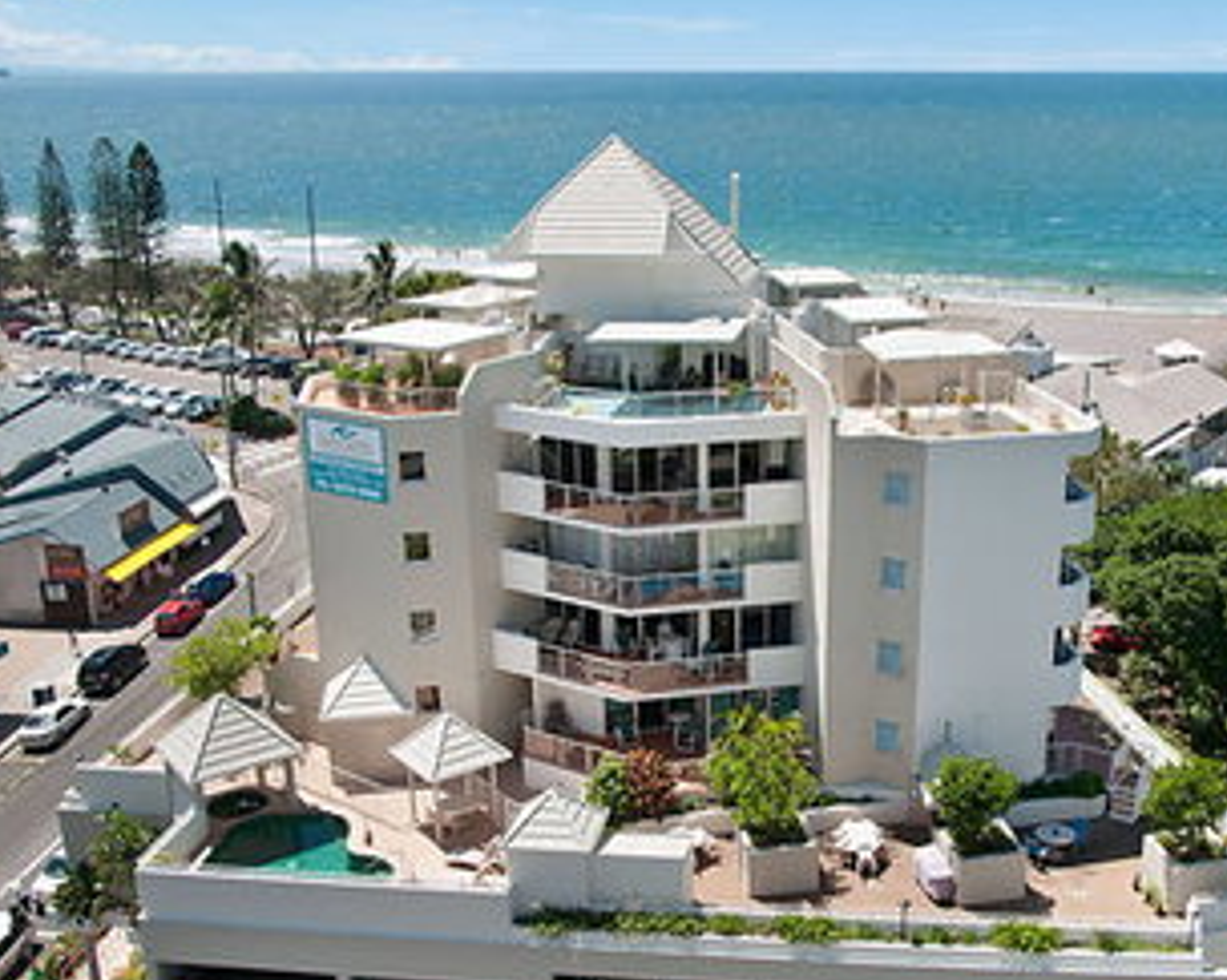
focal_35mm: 40
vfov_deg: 37.1
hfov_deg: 45.0
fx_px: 1452
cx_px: 835
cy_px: 619
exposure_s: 1/1000
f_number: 5
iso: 200
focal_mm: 18
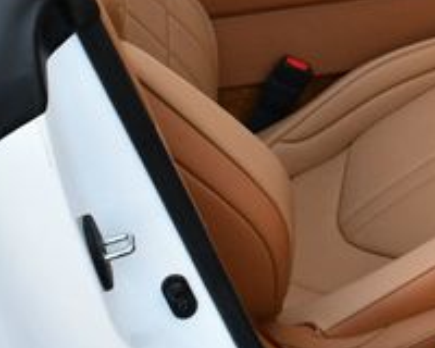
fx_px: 1390
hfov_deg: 17.3
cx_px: 461
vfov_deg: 14.0
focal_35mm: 108
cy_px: -7
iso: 400
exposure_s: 1/250
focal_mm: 18
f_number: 5
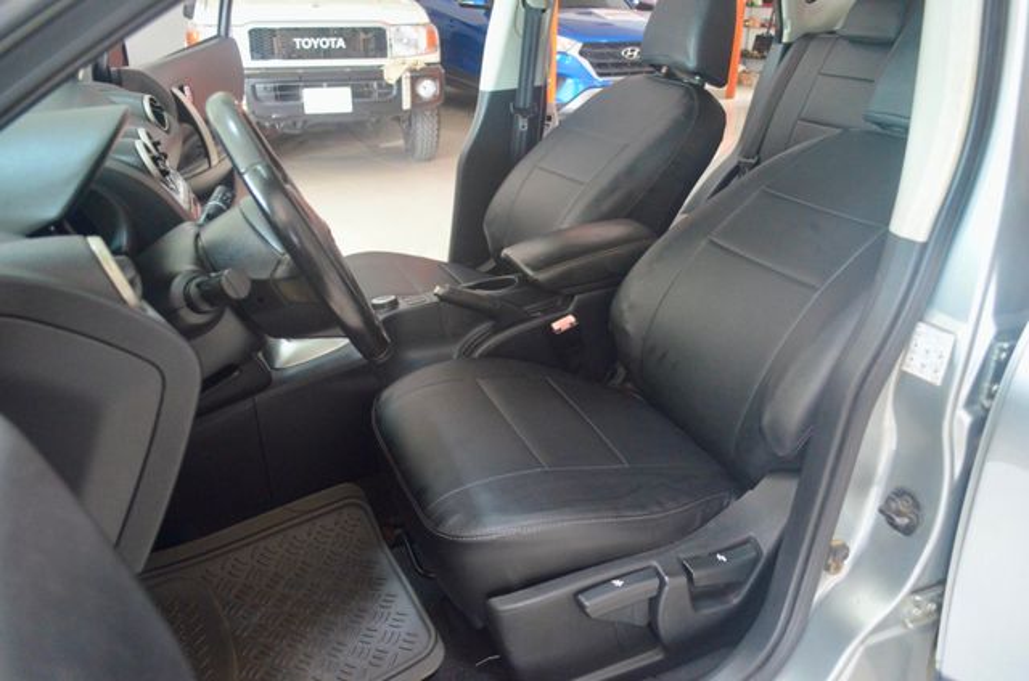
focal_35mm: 27
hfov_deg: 67.5
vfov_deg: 47.7
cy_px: 340
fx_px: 770
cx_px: 514
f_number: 3.5
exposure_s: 1/30
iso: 1600
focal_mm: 18
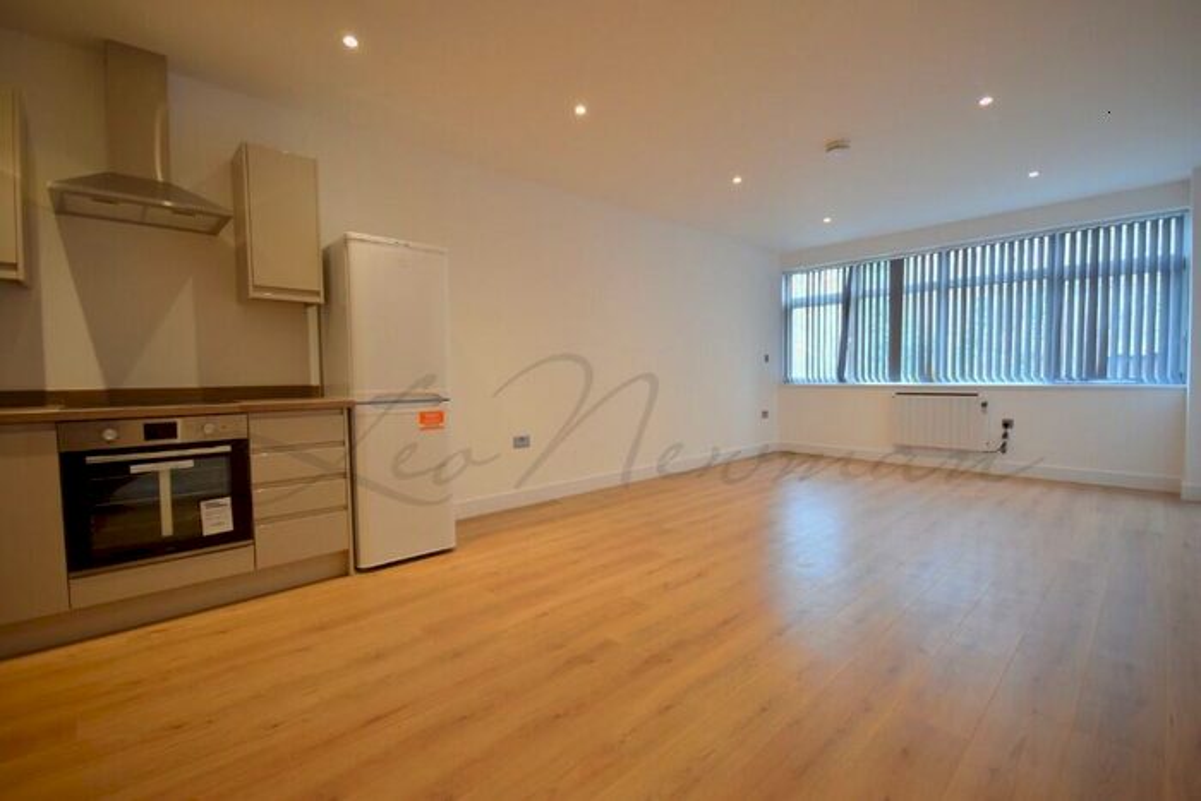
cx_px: 600
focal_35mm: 15
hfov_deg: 100.4
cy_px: 400
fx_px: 500
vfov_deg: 77.4
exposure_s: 1/60
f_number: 4
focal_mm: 10
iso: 500
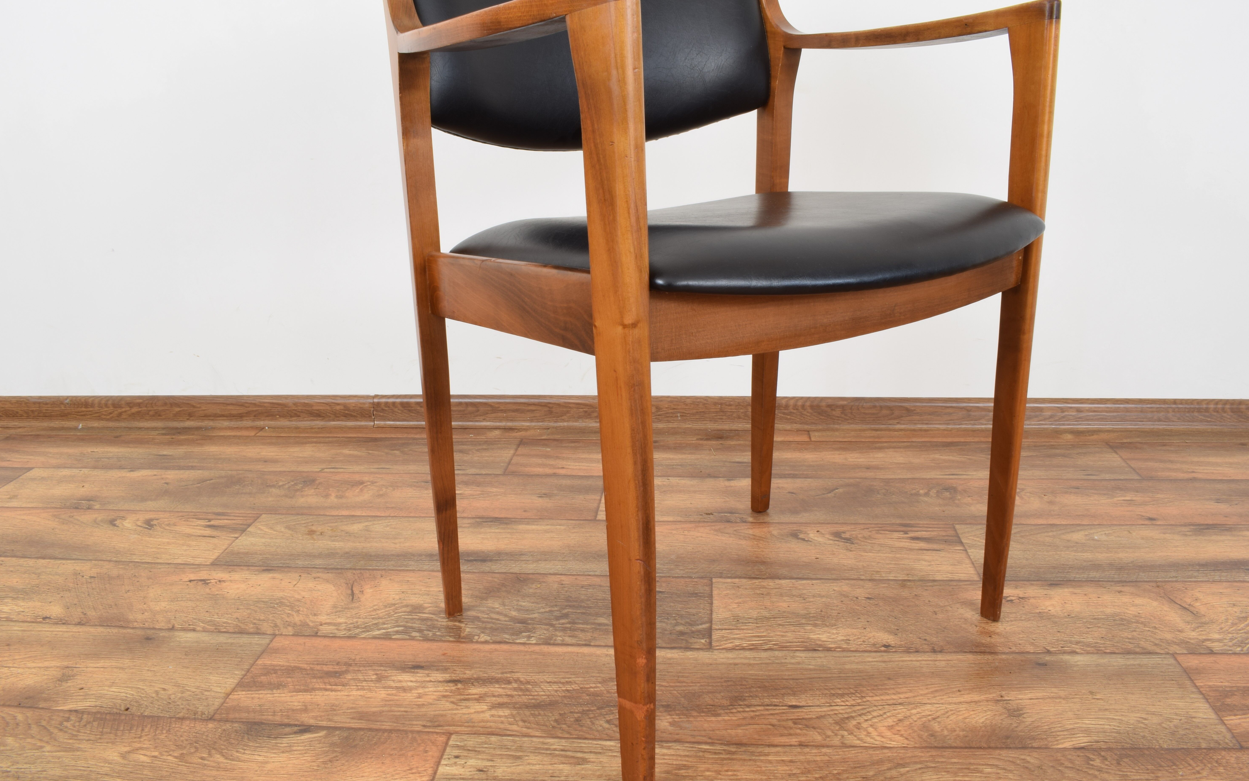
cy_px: 416
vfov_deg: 44.5
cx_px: 628
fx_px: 953
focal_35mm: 28
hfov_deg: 66.5
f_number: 22
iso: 100
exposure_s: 4
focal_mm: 18
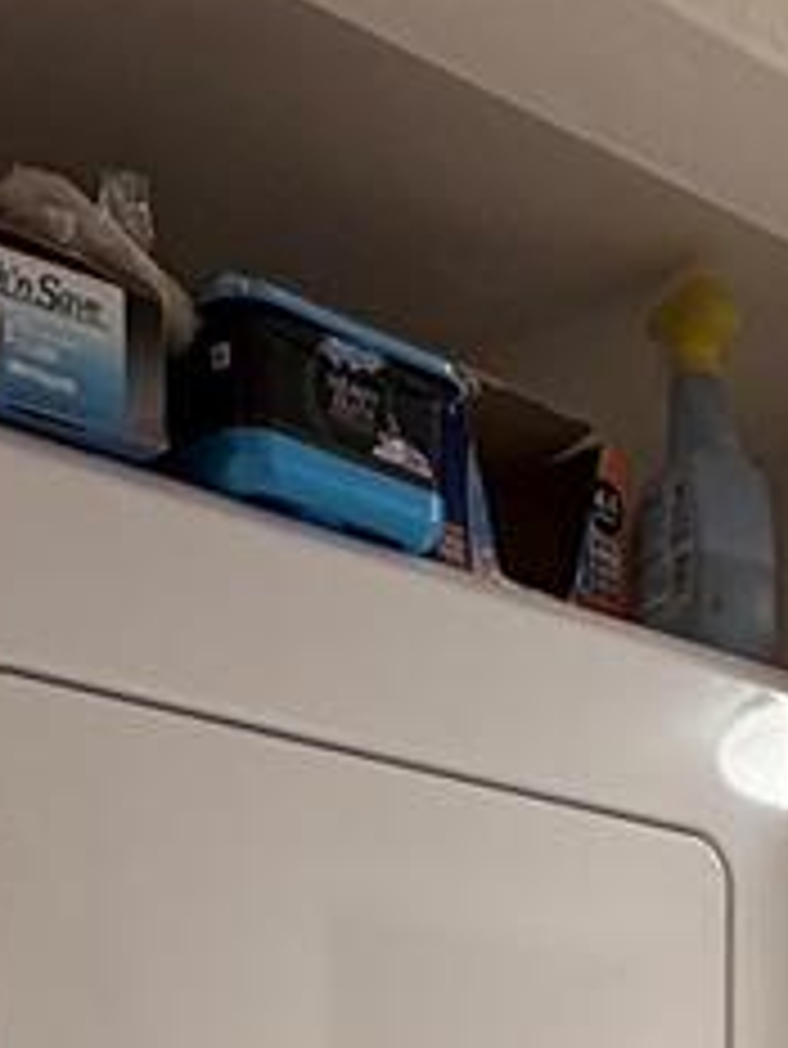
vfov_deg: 20.1
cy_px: 1853
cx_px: 743
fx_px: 2183
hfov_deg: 20.0
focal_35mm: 72
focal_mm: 2.22
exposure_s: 1/120
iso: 200
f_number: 2.2
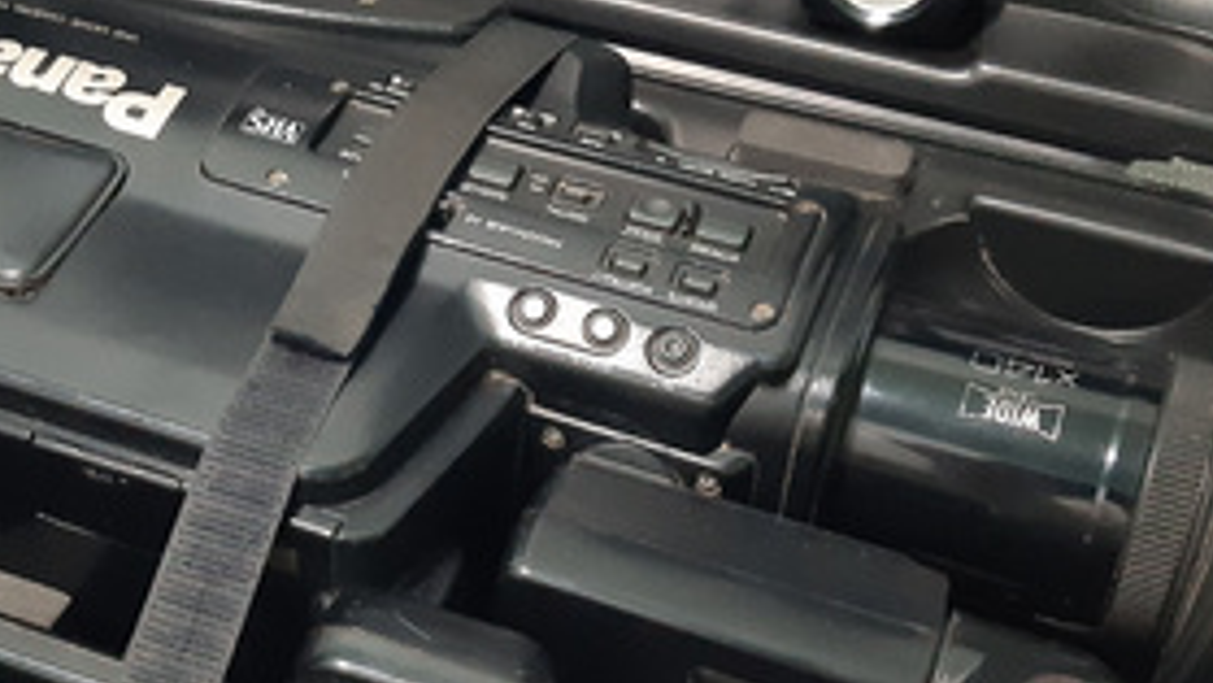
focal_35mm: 61
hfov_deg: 33.9
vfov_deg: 19.7
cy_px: 344
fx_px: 1962
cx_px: 357
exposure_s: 1/20
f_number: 1.7
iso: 500
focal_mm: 3.92
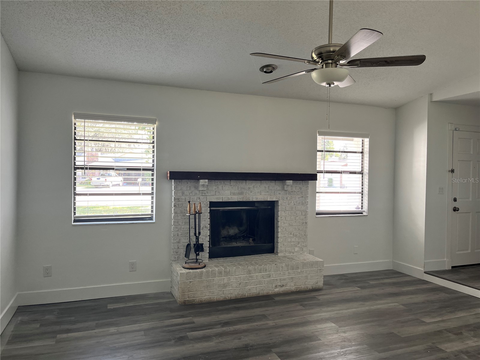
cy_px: 180
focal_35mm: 26
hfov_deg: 67.3
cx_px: 240
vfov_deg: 53.1
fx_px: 361
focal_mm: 5.1
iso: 125
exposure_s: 1/108
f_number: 1.6
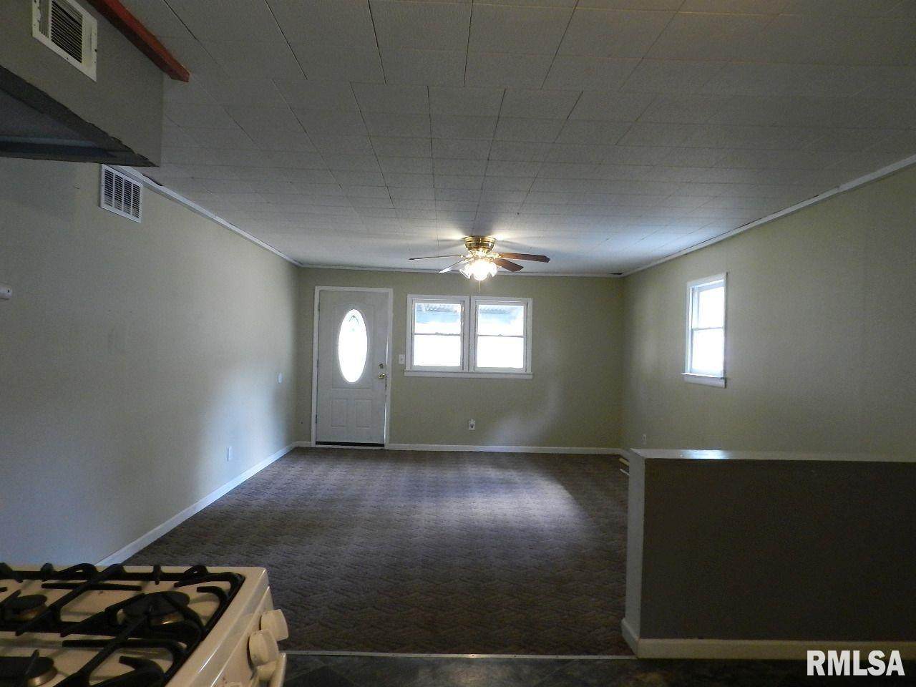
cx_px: 458
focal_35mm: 23
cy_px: 344
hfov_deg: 73.9
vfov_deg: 58.9
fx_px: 609
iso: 400
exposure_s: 1/10
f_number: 4.5
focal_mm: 4
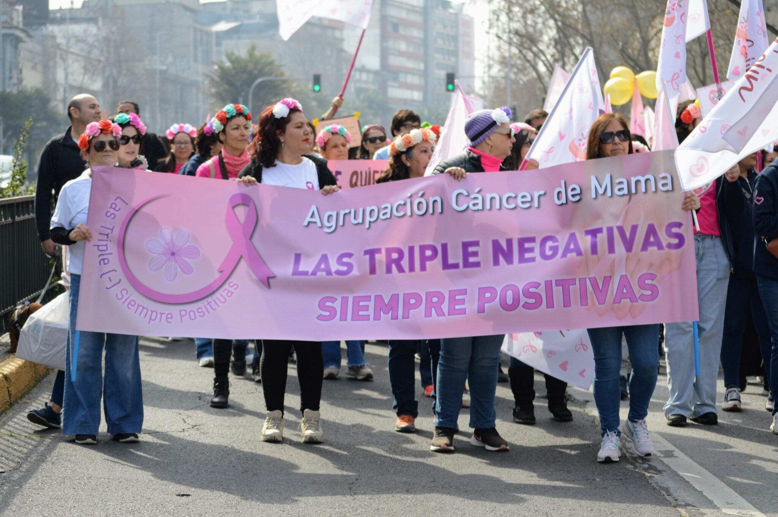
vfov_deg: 15.2
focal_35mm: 90
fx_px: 1943
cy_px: 258
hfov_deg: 22.6
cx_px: 389
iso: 220
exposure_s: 1/500
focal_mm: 60
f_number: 5.6
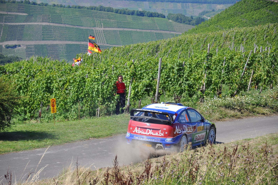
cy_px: 92
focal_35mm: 158
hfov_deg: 13.1
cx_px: 139
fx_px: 1215
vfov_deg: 8.7
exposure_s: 1/640
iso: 200
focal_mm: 105
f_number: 6.3
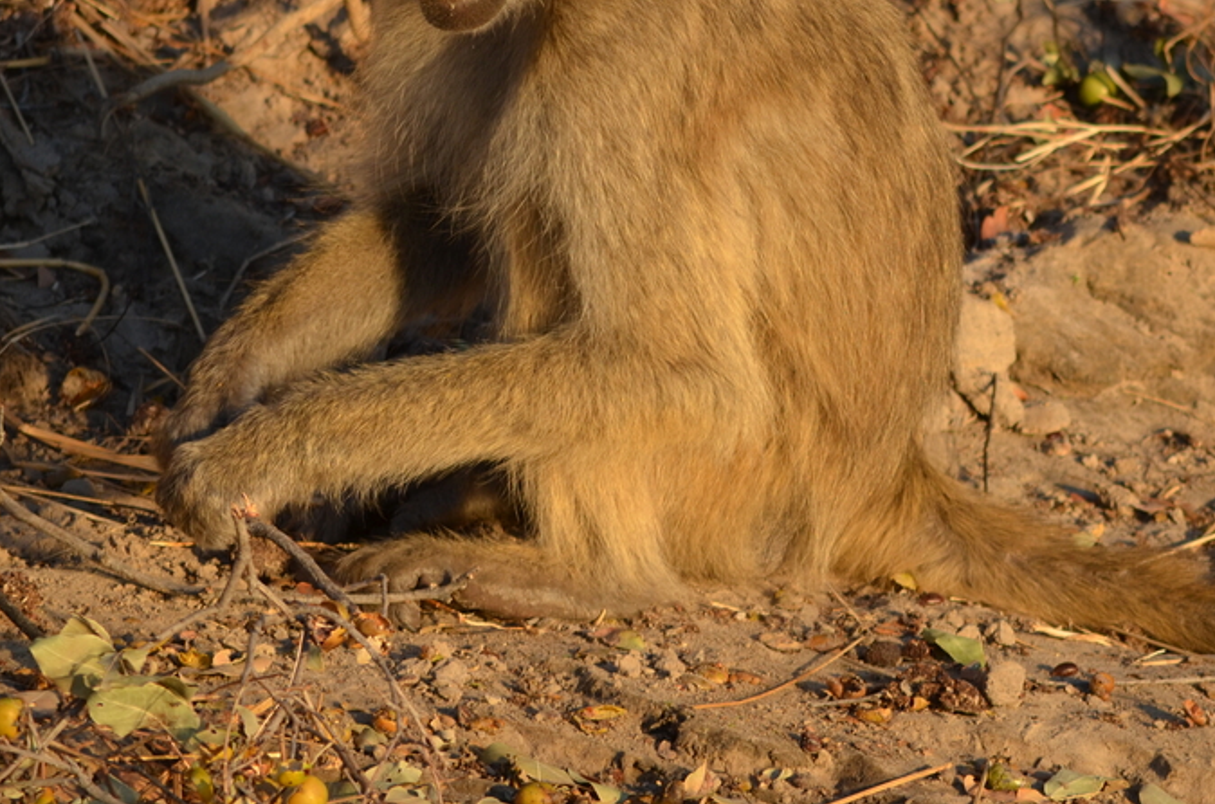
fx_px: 24950
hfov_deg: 2.8
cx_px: 851
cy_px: 63
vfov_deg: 1.8
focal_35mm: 741
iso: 250
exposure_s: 1/500
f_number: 5.6
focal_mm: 260
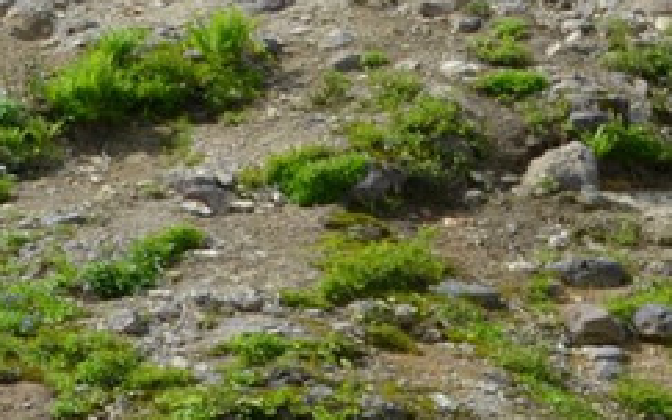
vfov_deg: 3.2
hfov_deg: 5.0
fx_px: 7630
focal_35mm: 417
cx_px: 442
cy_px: 240
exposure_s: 1/250
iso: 100
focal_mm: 55
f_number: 8
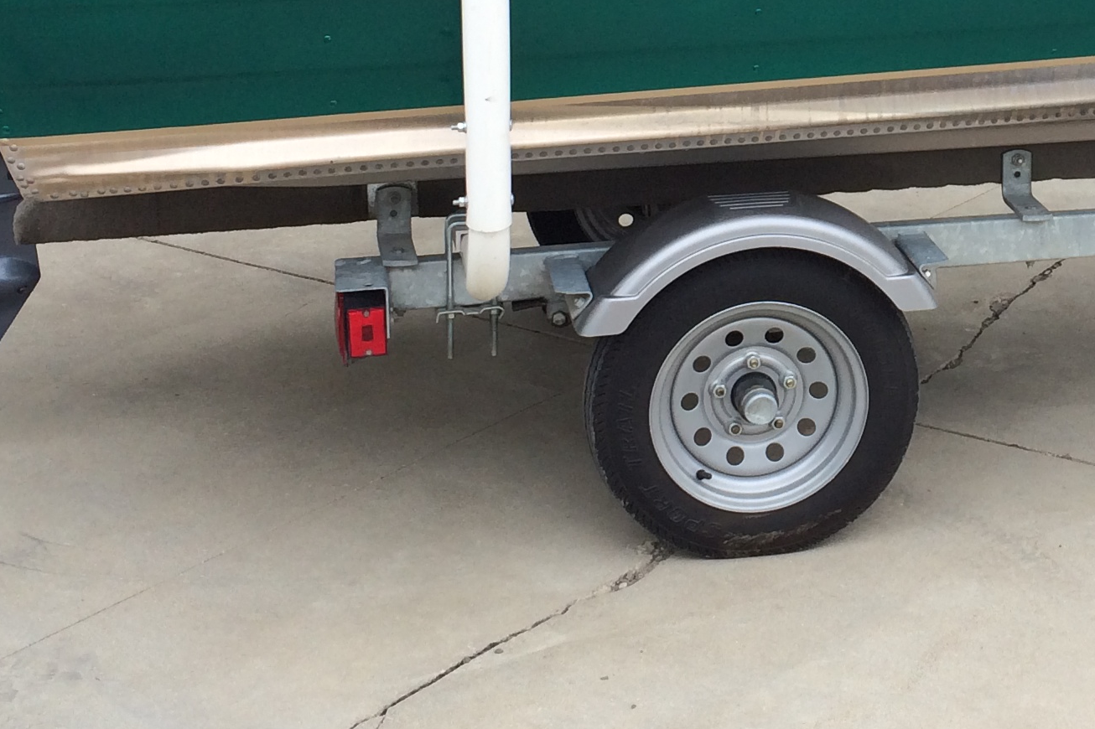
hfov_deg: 25.1
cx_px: 1015
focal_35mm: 78
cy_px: 23
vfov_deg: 17.1
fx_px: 2372
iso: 32
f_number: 2.2
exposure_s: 1/456
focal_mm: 4.12
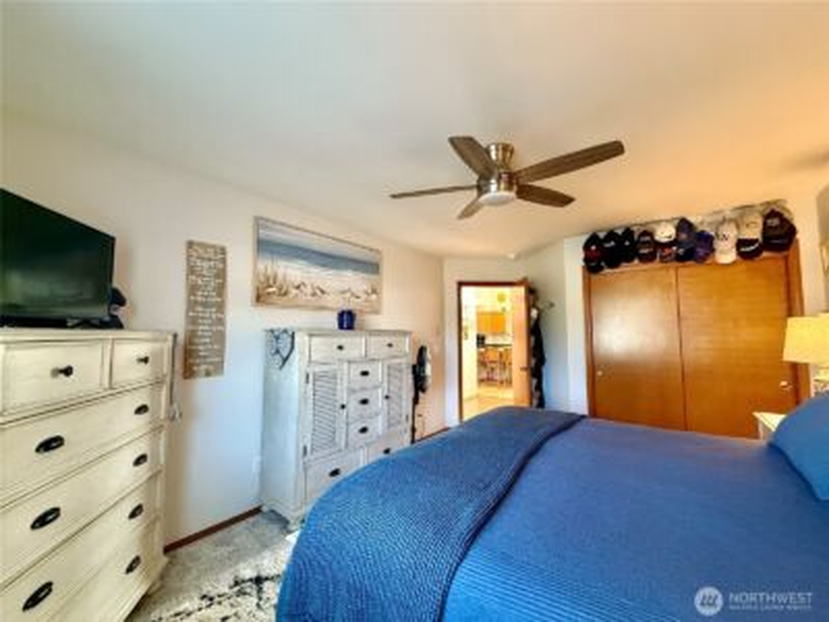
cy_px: 311
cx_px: 414
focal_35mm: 14
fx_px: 335
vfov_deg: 85.7
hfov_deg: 102.1
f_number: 2.2
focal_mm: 2.22
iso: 640
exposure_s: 1/60
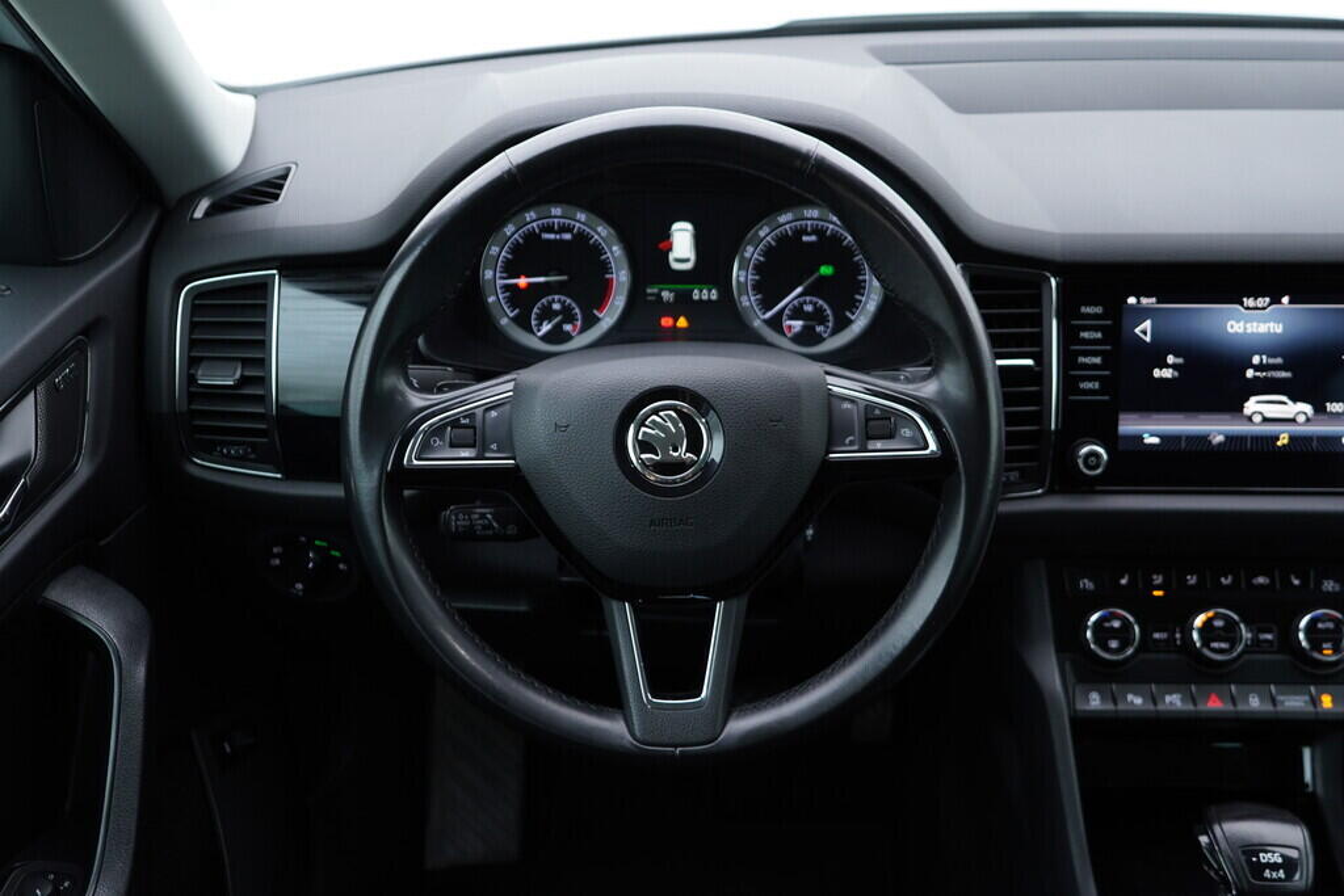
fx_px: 1344
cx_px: 672
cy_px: 448
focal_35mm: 36
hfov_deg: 53.1
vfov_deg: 36.9
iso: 160
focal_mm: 24
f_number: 2.8
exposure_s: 1/40
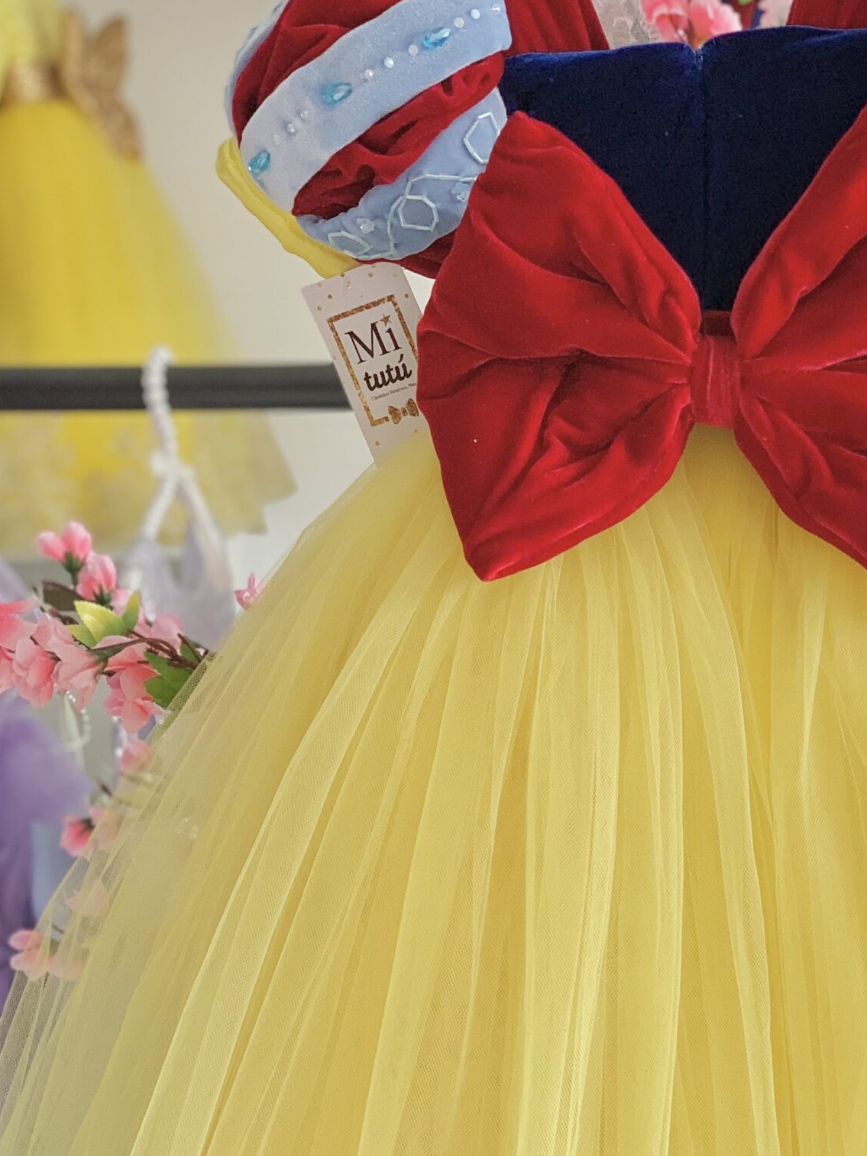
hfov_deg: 16.6
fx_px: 2938
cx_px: 717
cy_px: 720
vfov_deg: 22.2
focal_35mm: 88
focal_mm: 6
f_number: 2.4
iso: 50
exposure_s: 1/122
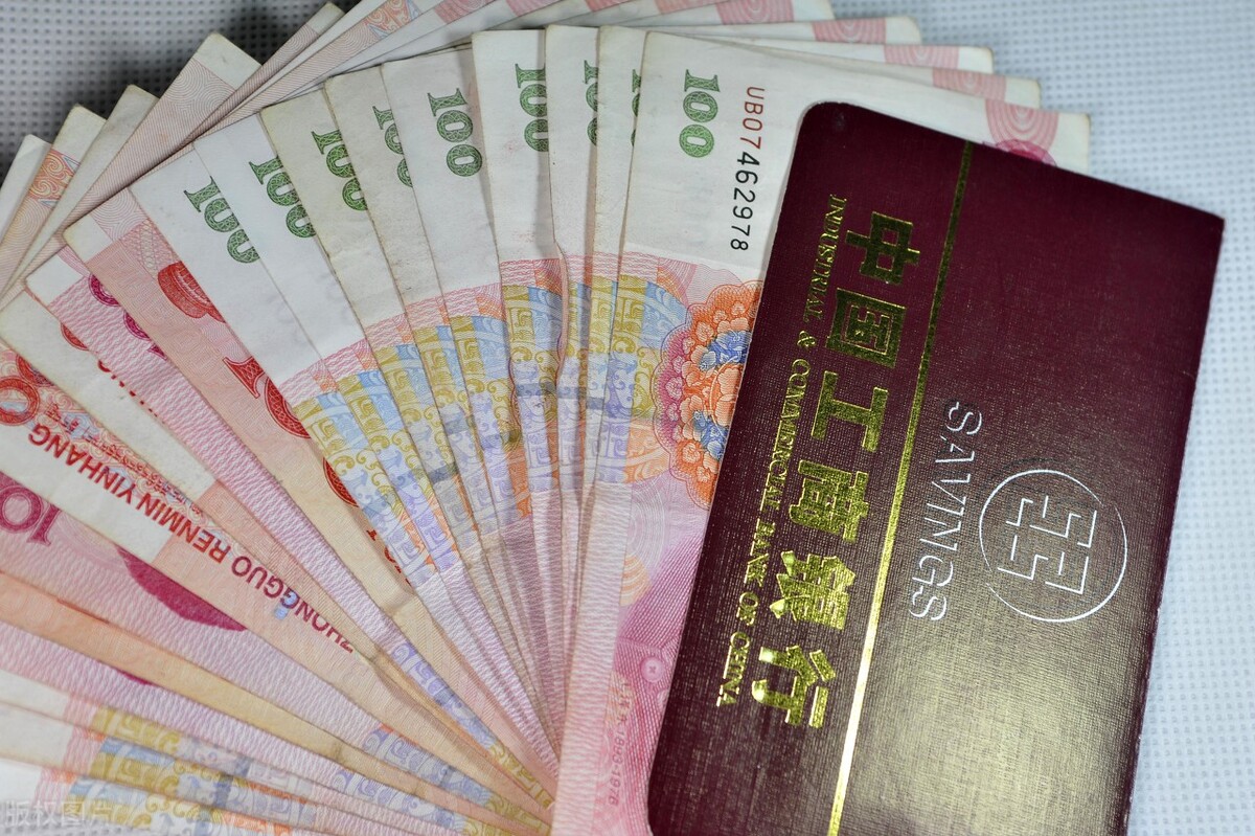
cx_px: 628
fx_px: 2439
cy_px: 418
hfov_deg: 28.9
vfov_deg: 19.4
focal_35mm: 70
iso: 320
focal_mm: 70
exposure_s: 1/60
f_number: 5.6
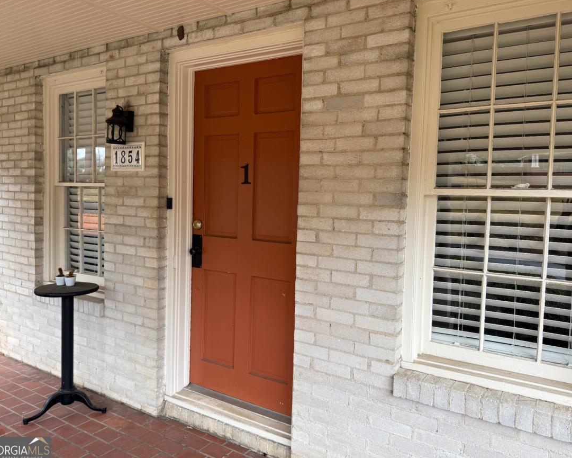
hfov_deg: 66.0
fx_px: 440
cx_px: 297
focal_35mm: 26
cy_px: 222
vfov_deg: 54.9
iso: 100
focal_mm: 6.76
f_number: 1.78
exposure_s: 1/121
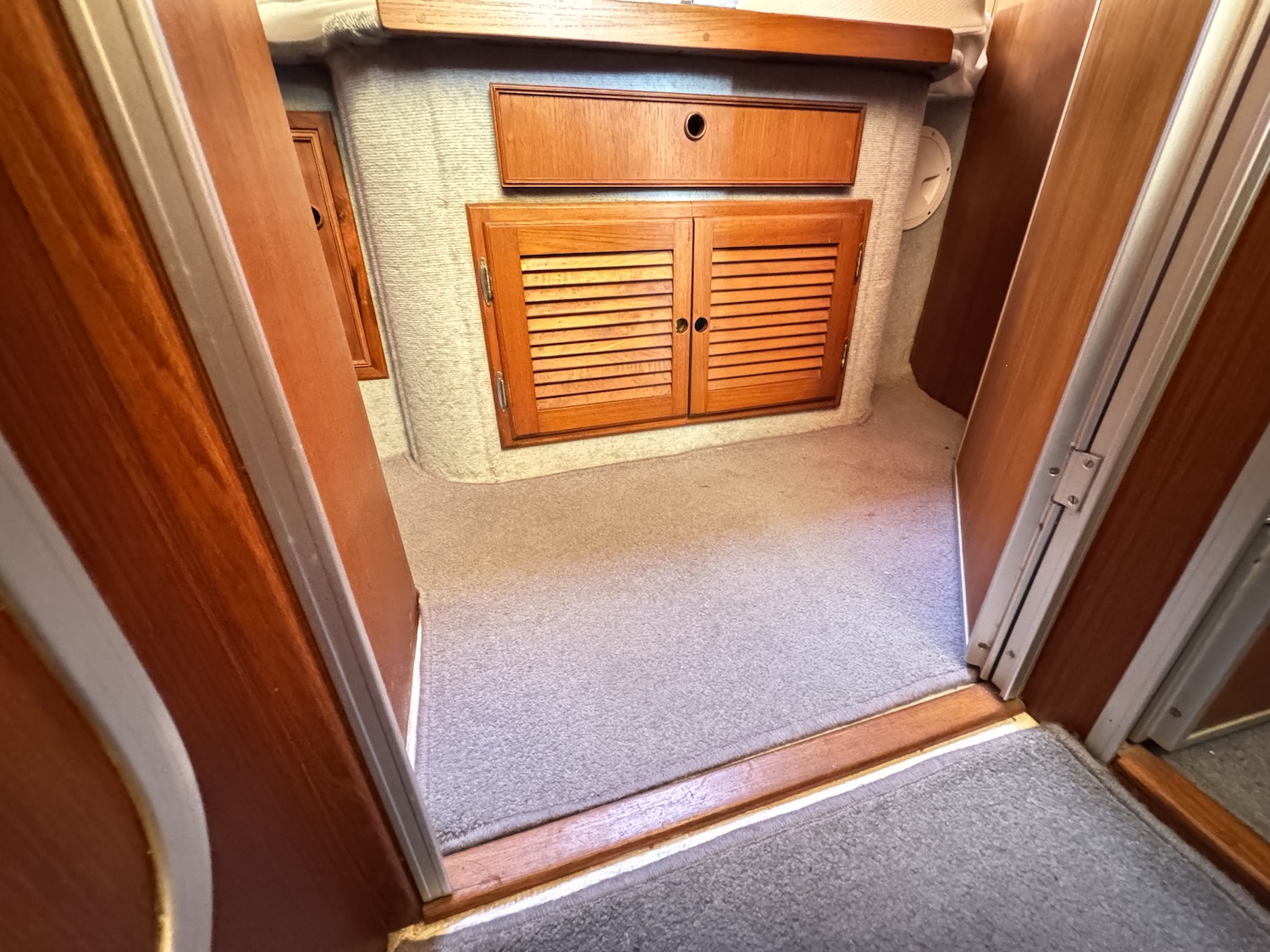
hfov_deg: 102.1
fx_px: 514
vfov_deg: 85.7
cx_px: 635
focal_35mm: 14
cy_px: 476
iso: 2500
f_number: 2.2
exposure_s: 1/23
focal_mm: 2.22
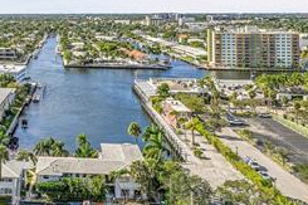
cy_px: 7
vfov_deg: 26.2
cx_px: 30
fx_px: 419
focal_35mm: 49
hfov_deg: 37.7
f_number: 9
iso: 80
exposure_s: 1/320
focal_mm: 15
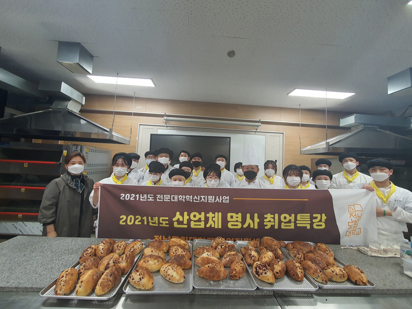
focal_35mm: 13
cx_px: 206
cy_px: 154
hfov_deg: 106.2
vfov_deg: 89.9
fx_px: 155
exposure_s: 1/60
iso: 200
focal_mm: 1.8
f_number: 2.2
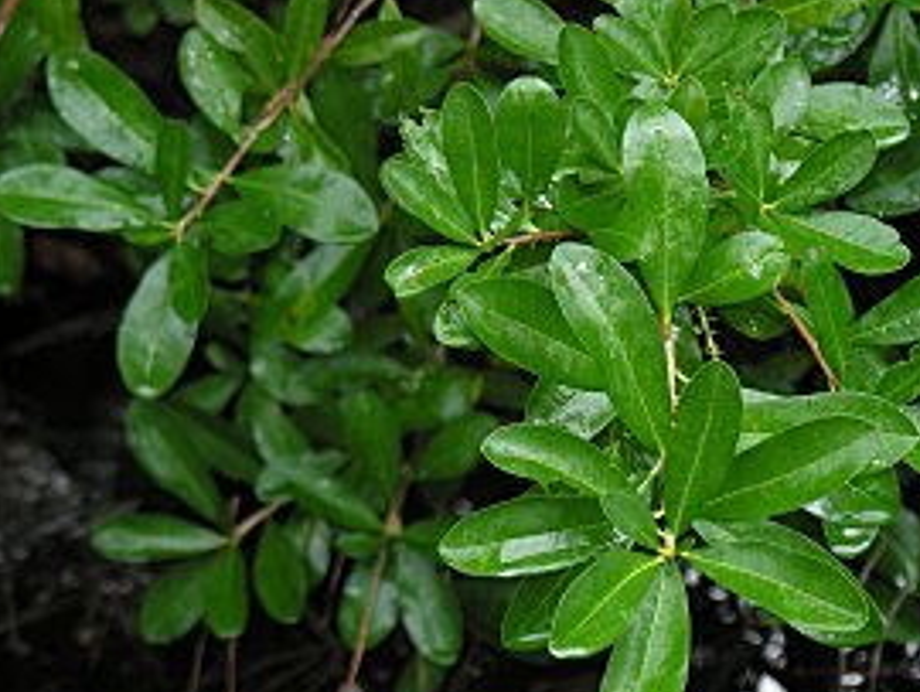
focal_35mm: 227
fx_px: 6038
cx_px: 538
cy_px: 373
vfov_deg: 6.6
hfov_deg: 8.7
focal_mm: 44.5
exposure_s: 1/30
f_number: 4
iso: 50
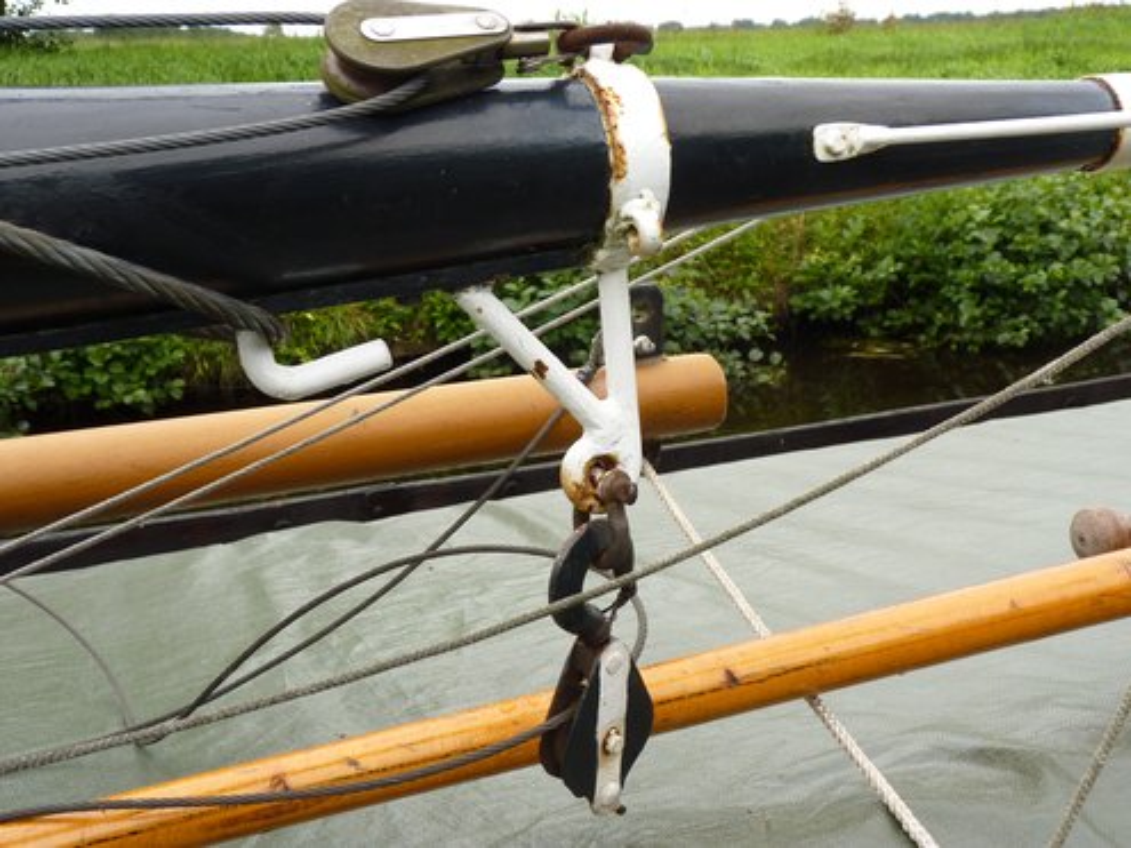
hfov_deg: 46.8
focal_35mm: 40
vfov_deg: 35.9
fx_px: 1307
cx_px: 566
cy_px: 424
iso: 160
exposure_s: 1/250
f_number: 4
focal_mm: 7.1
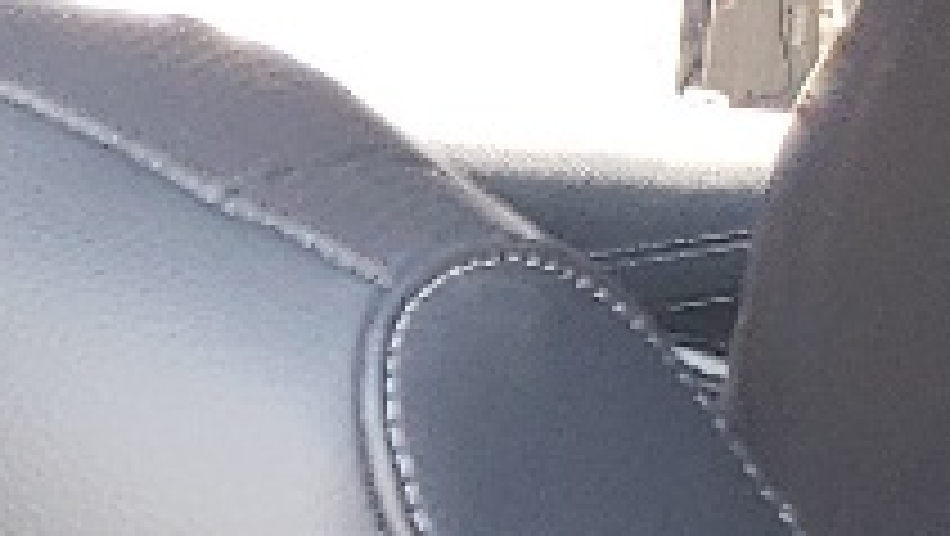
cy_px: 1275
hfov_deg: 8.5
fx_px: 5419
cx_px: -1792
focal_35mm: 215
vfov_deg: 5.5
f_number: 1.5
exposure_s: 1/120
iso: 90
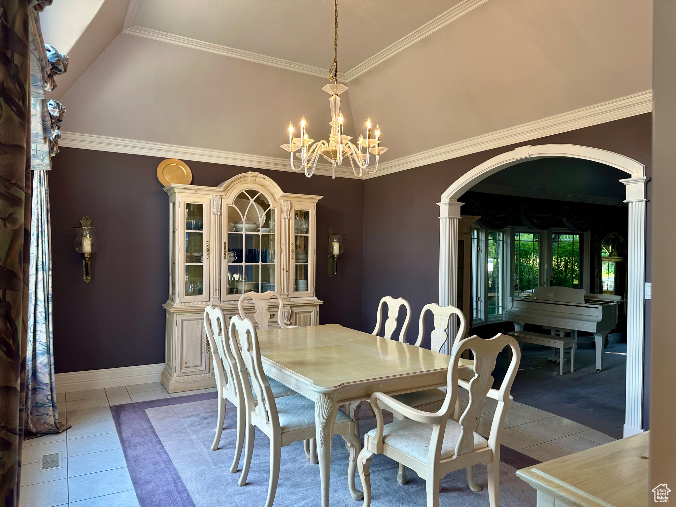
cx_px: 338
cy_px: 254
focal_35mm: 24
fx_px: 469
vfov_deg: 56.8
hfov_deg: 71.6
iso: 80
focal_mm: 6.86
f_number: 1.78
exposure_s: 1/120
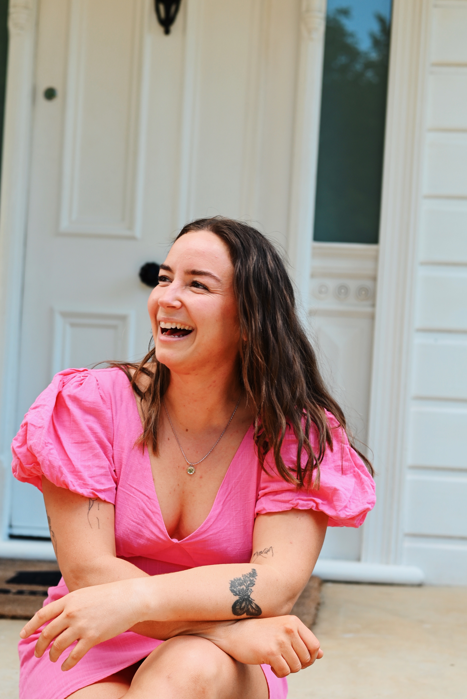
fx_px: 1225
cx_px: 191
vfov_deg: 31.8
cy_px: 392
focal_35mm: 63
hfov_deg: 21.6
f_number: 4
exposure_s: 1/250
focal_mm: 50
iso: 200
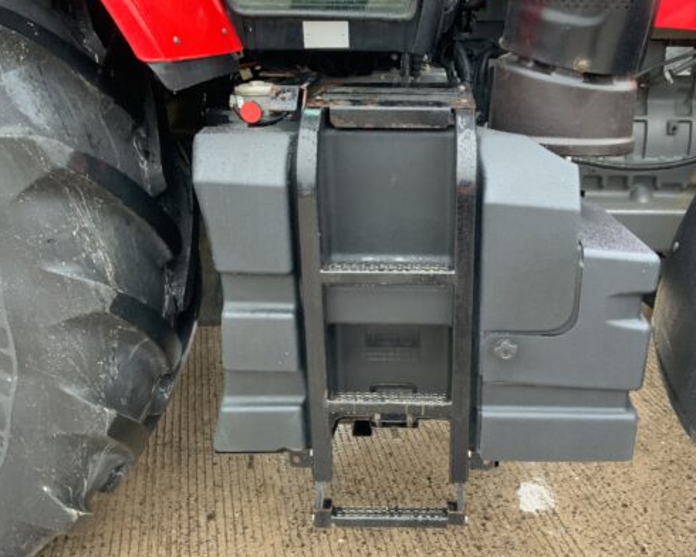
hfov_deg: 48.7
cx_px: 423
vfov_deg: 40.1
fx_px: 762
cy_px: 284
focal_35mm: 37
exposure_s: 1/60
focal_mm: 3
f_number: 1.8
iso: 250
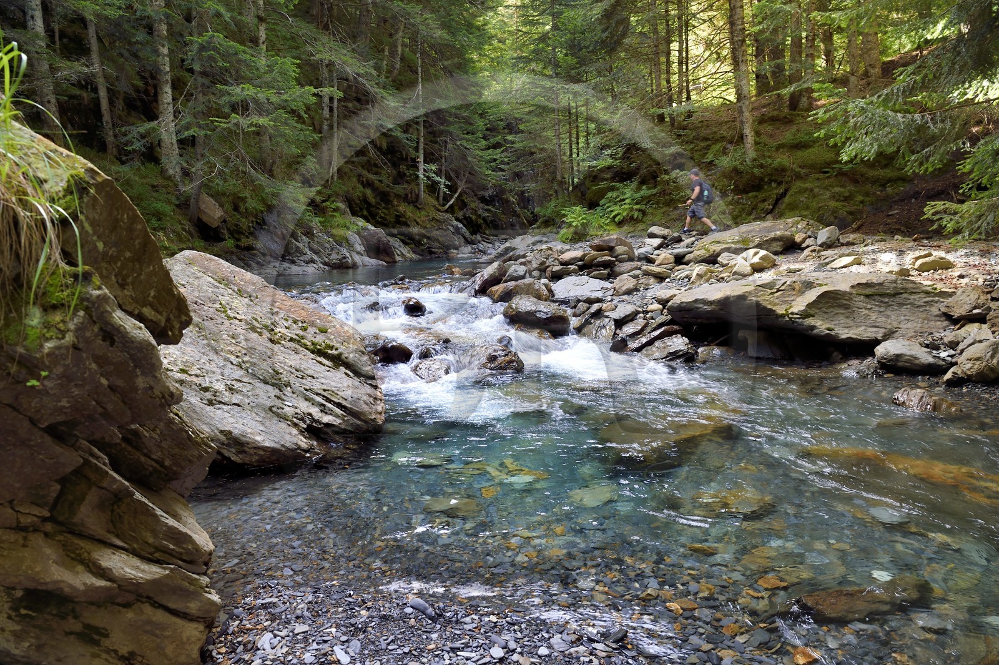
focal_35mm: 24
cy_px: 332
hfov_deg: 73.8
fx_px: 666
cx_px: 500
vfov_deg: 53.1
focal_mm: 24
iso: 400
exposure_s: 1/30
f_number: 9
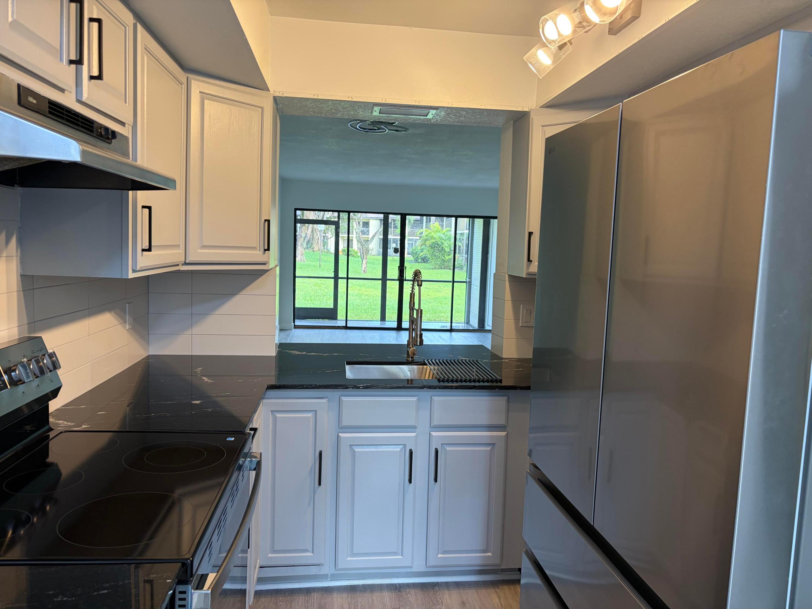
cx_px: 406
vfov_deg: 53.1
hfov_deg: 67.3
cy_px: 304
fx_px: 610
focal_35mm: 26
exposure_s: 1/60
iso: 100
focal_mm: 5.96
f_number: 1.6
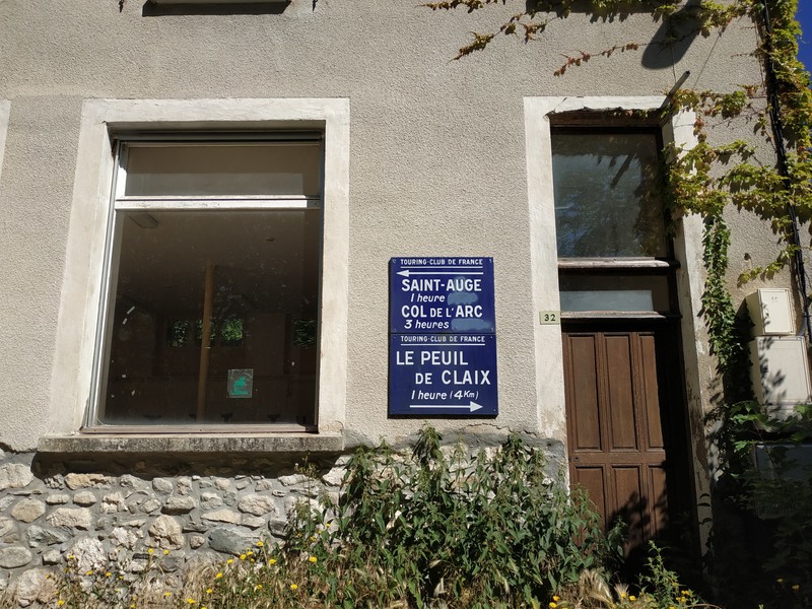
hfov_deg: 71.6
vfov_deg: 56.8
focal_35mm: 24
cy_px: 304
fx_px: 563
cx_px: 406
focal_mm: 3.94
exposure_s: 1/2779
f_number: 1.9
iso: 100
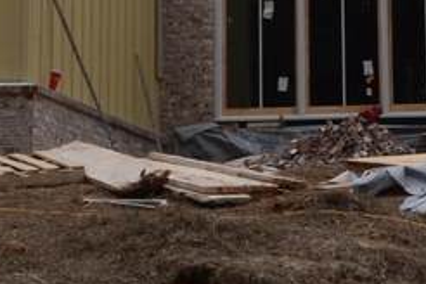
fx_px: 2402
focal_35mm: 203
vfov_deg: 6.5
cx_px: 305
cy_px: -384
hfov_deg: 10.1
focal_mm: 26
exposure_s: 1/200
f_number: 7.1
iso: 100
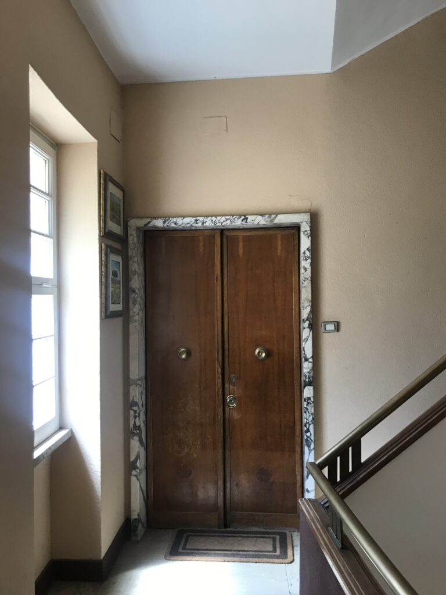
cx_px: 223
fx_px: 481
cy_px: 298
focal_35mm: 28
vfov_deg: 63.4
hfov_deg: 49.7
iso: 32
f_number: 1.8
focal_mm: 3.99
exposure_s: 1/33
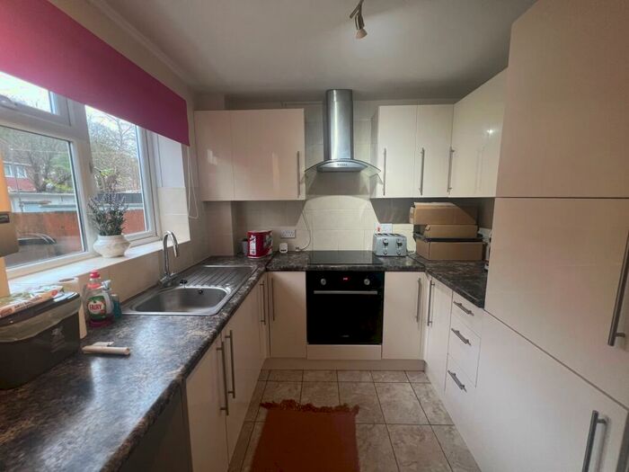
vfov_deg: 89.9
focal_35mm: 13
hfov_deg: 106.2
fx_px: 236
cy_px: 236
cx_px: 314
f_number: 1.8
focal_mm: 1.57
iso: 160
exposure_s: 1/50
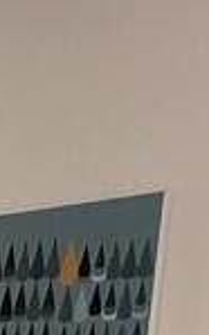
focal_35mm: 102
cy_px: 558
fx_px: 930
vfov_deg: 17.5
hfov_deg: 9.9
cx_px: -405
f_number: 2.2
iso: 320
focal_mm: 2.22
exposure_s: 1/100
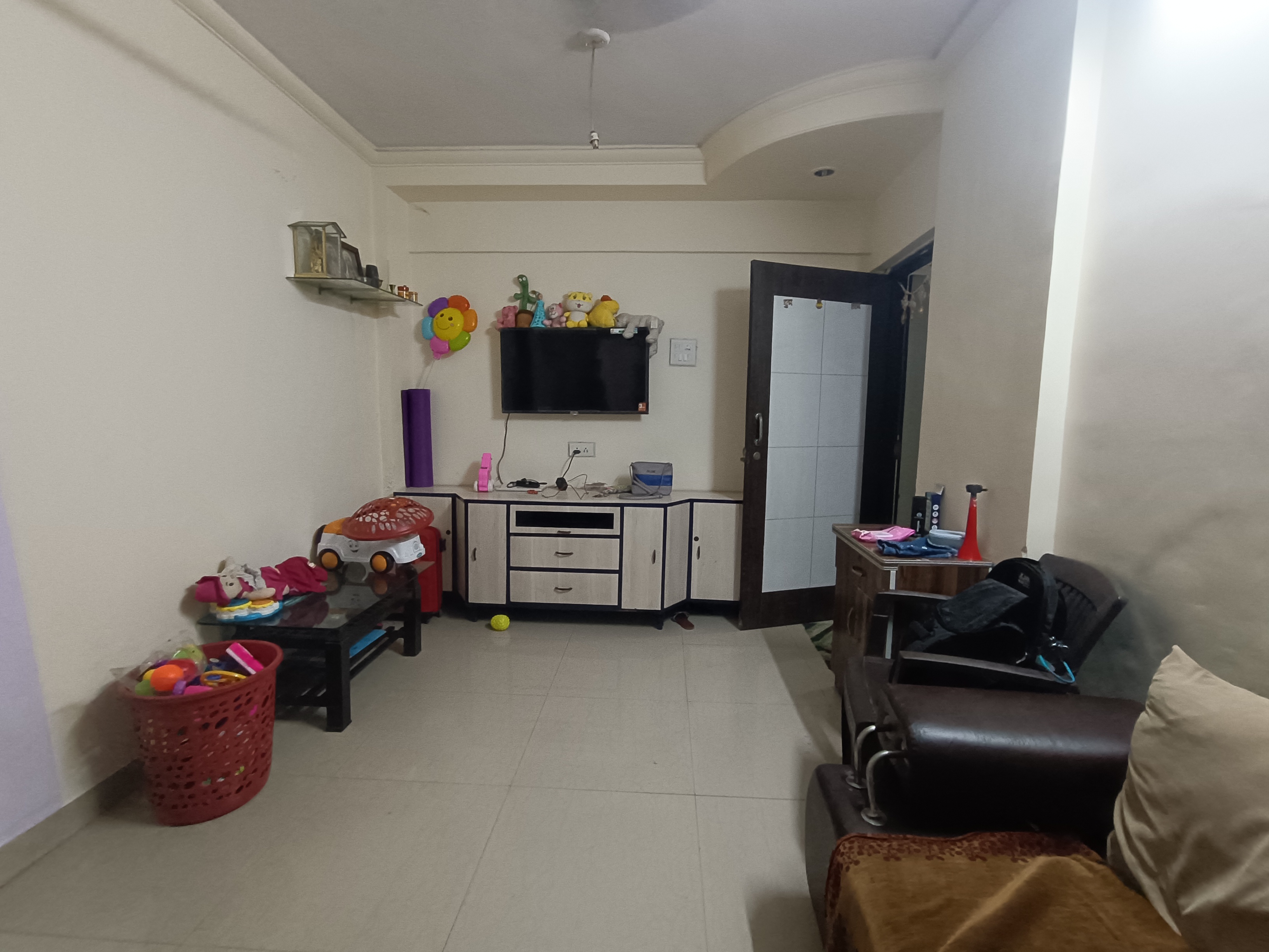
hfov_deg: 94.5
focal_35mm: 16
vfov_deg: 78.1
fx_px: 587
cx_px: 634
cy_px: 476
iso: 443
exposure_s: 1/50
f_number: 2.2
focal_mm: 1.66
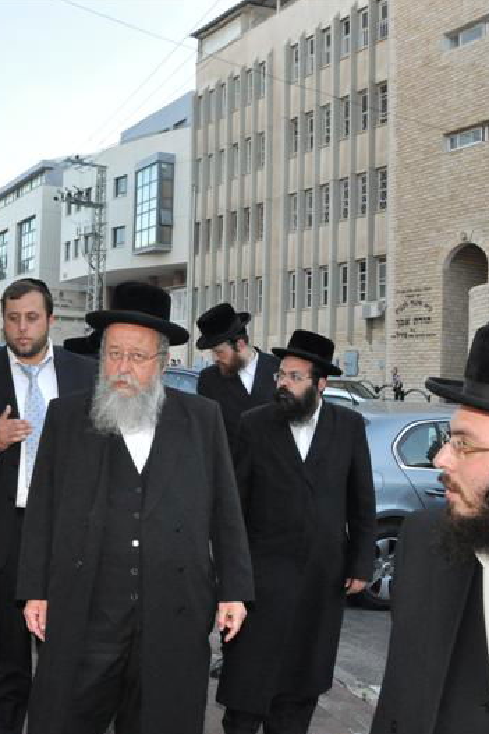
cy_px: 366
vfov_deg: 47.4
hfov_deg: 31.5
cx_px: 72
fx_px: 835
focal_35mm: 41
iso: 1250
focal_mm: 18
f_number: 11
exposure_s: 1/200
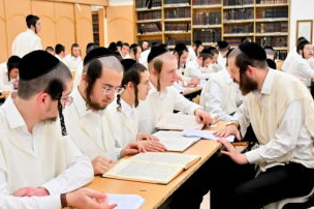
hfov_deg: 37.5
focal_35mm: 53
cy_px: 111
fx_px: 462
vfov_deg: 25.5
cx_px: 135
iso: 1250
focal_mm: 24
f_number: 4
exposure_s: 1/320
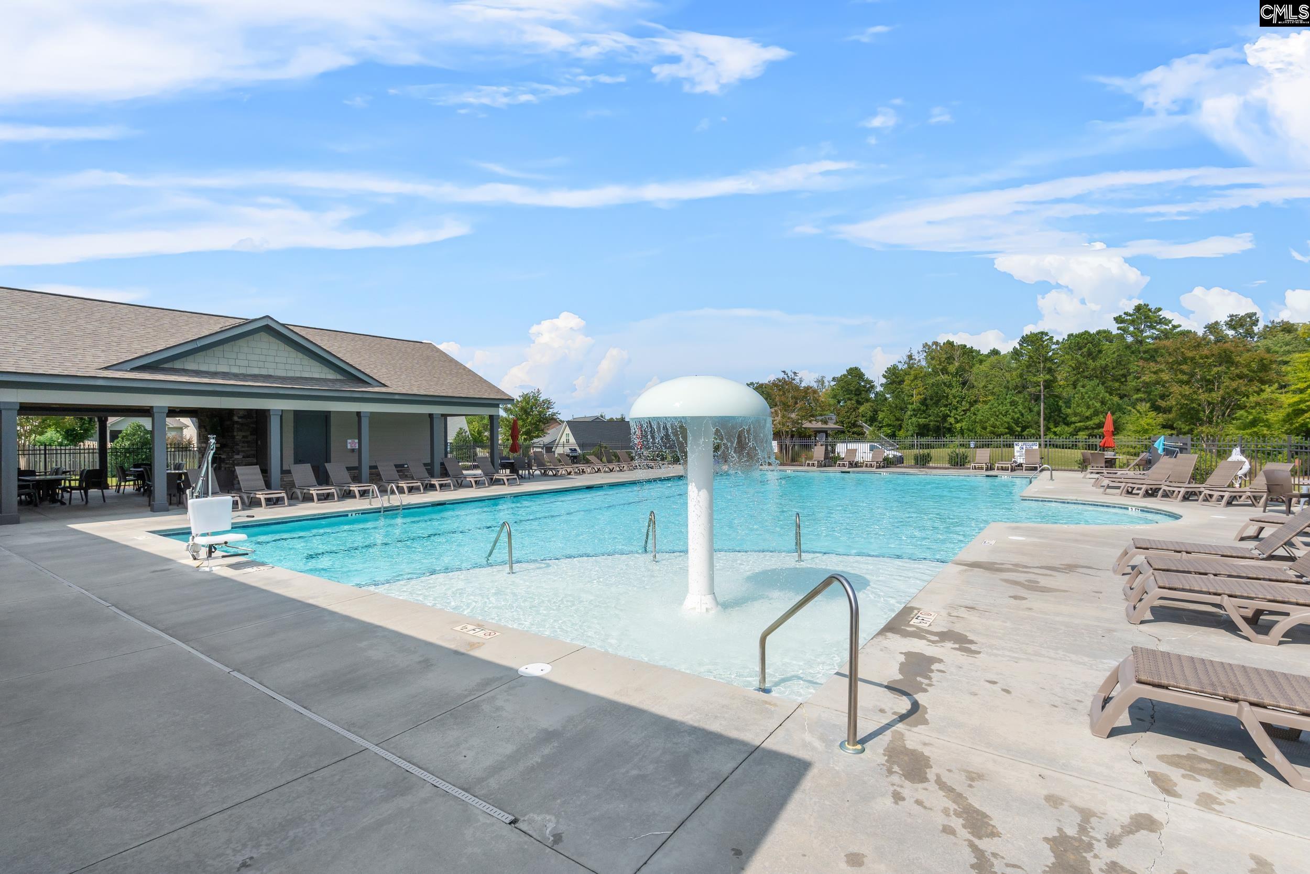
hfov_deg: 95.0
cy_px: 437
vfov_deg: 72.1
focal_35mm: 16
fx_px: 600
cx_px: 655
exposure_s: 1/1000
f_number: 6.3
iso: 200
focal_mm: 11
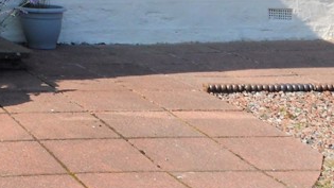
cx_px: -225
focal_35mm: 105
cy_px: -292
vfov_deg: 9.8
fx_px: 931
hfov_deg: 17.4
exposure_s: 1/250
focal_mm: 11
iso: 100
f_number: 8
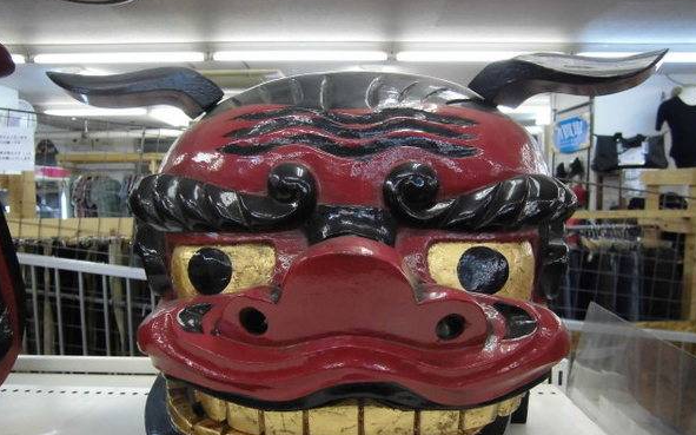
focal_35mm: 28
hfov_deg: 66.5
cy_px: 257
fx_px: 531
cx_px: 349
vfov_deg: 44.3
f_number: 2.8
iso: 200
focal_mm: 4.7
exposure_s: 1/60
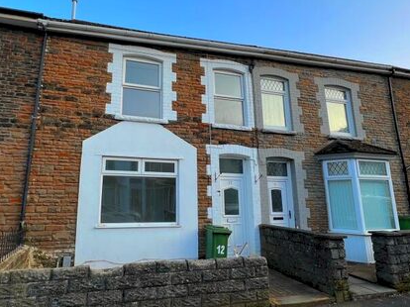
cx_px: 168
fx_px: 260
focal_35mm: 22
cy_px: 139
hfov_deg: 75.7
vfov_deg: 60.9
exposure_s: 1/298
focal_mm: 1.57
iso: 32
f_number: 1.8
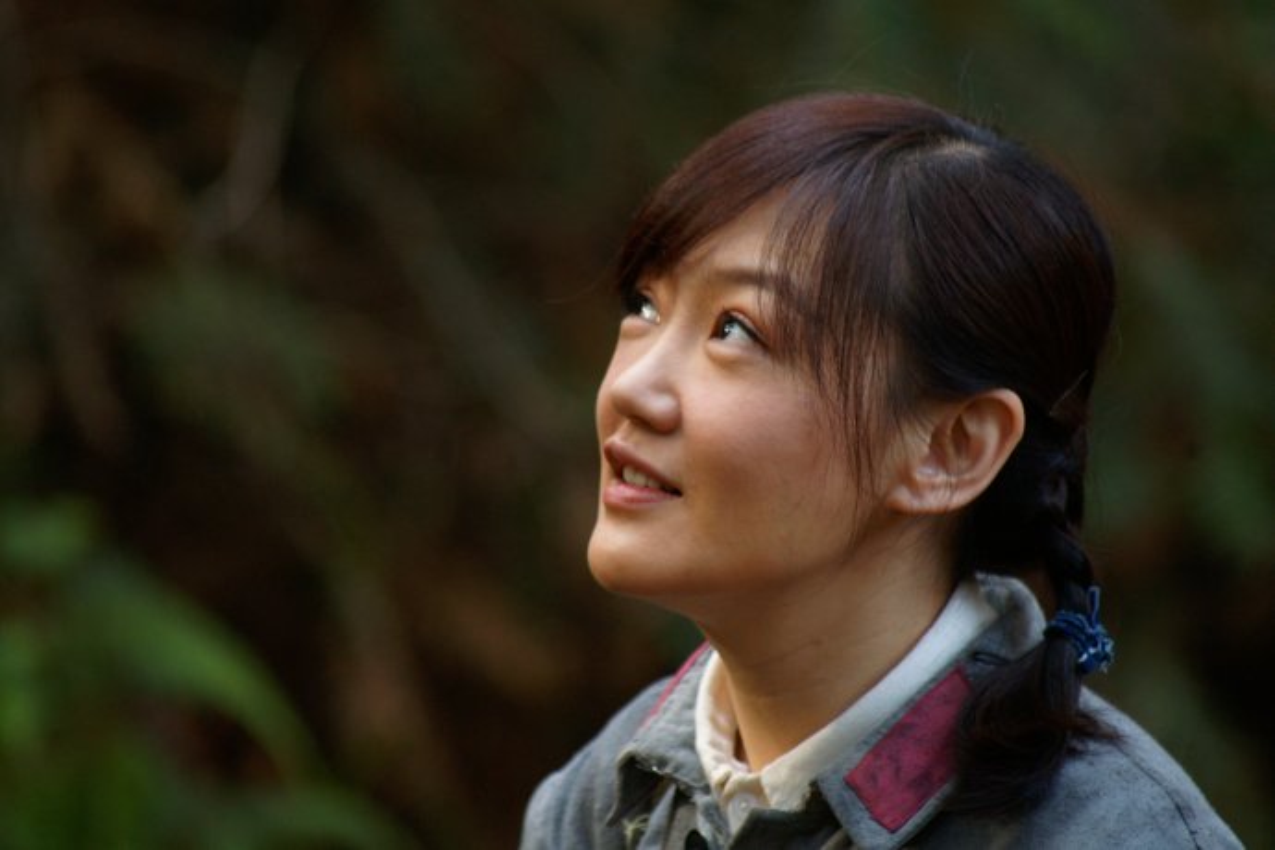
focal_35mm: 400
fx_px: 14166
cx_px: 638
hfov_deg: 5.2
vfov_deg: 3.4
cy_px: 425
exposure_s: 1/50
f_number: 6.3
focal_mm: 400
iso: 1000
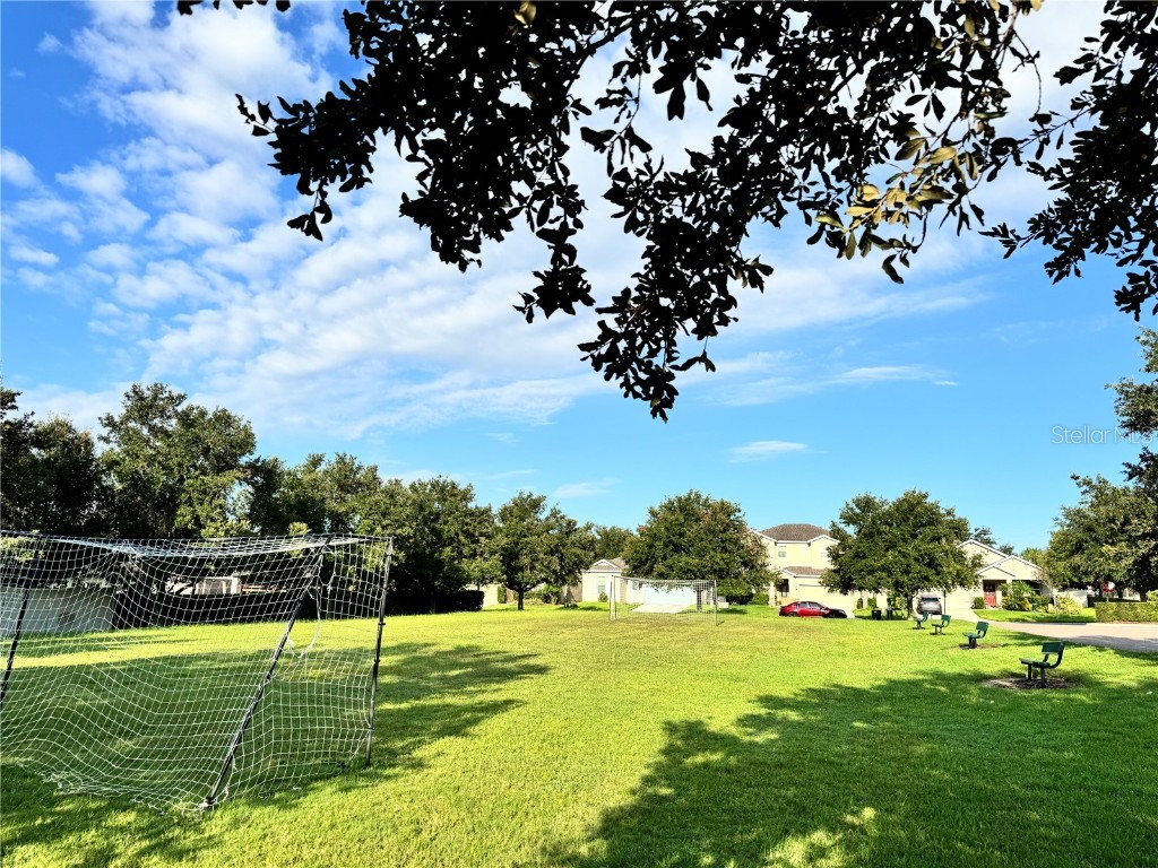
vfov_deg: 56.8
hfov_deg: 71.6
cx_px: 579
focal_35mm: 24
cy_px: 434
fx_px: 803
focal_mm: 6.76
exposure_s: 1/4608
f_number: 1.78
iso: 80
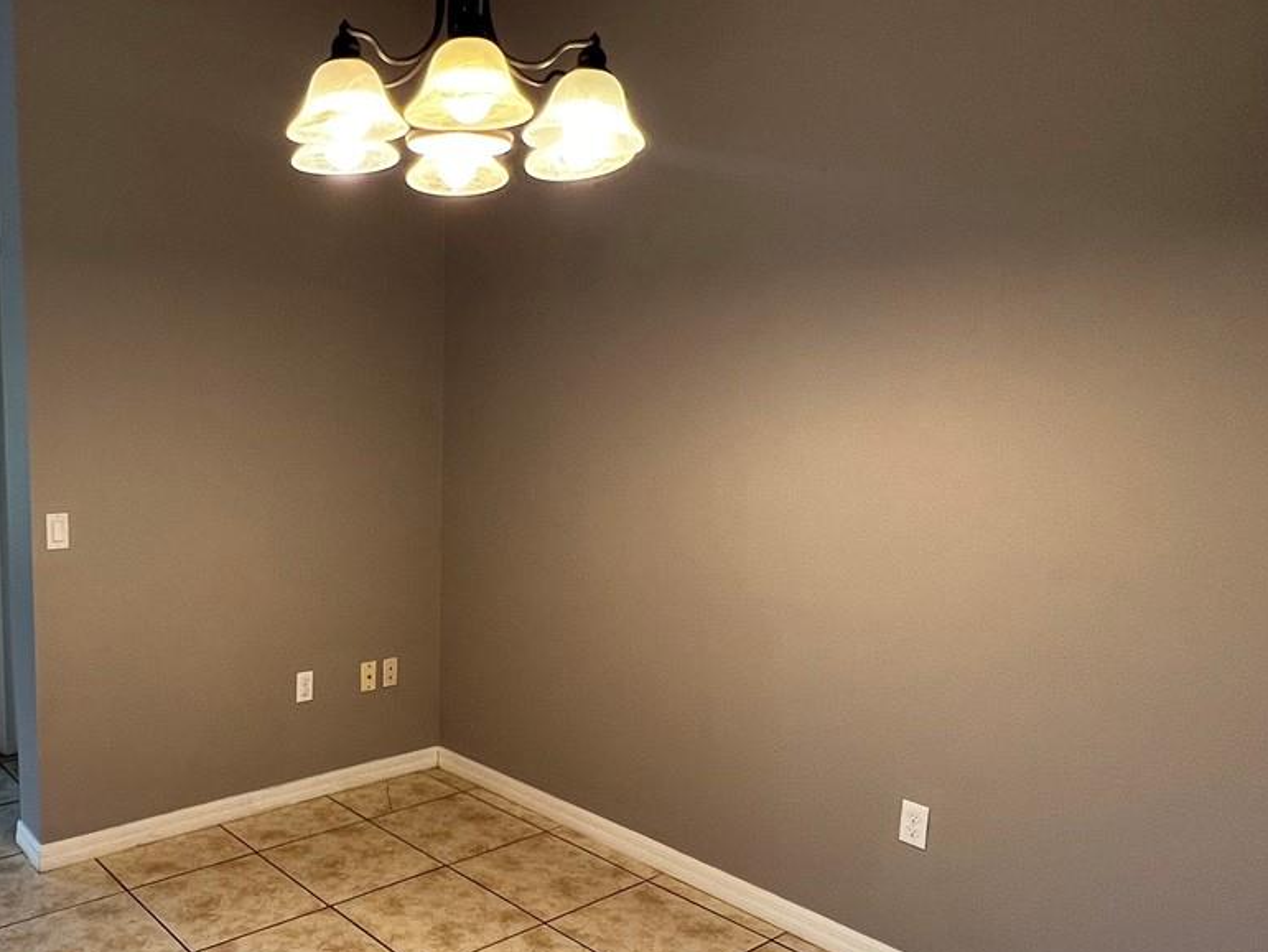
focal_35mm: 27
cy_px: 514
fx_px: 989
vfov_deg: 51.3
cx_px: 405
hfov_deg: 63.4
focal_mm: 1.57
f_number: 1.8
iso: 200
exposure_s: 1/120
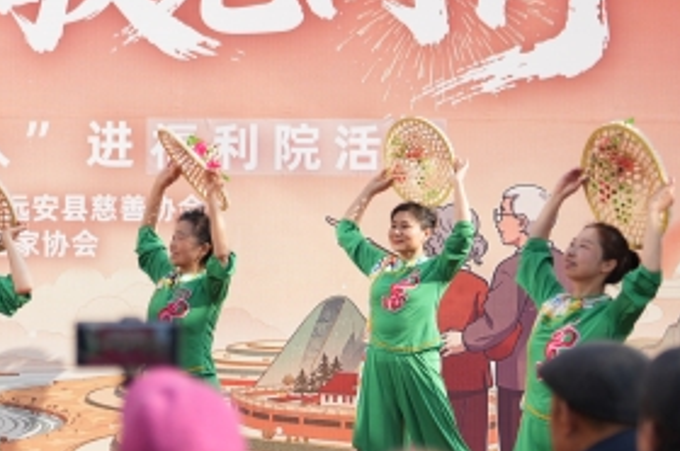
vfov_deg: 9.6
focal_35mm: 143
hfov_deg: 14.1
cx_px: -41
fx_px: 2698
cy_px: 333
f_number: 1.4
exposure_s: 1/2500
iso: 100
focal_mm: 50
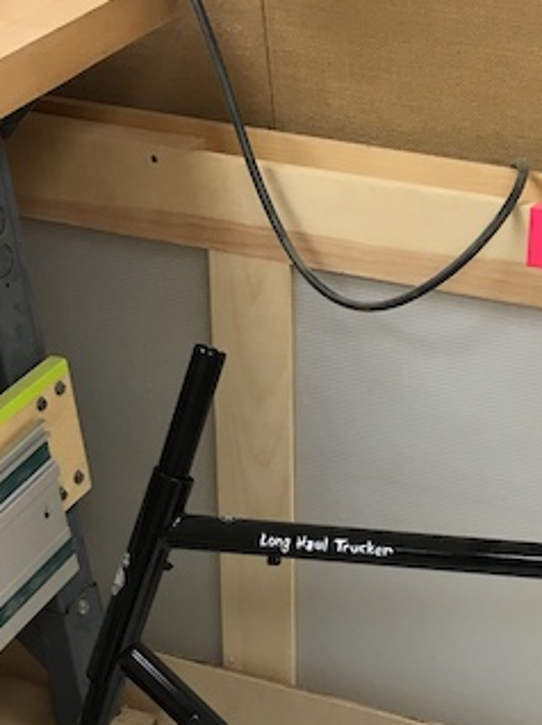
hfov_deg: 19.9
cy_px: 636
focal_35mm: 73
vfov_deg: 25.9
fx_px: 1526
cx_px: 453
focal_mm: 4.15
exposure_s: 1/40
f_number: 2.2
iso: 32
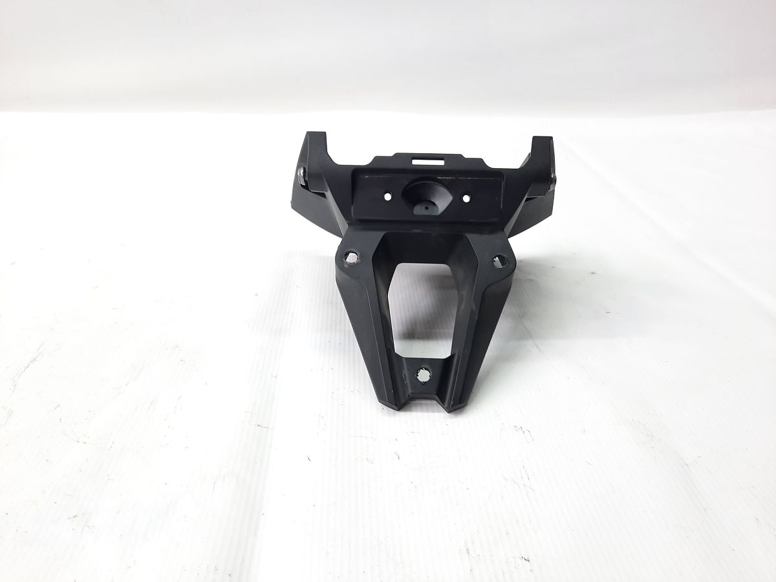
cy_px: 291
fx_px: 560
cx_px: 388
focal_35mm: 25
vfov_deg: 54.9
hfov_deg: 69.4
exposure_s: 1/50
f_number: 2
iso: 64
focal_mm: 4.6
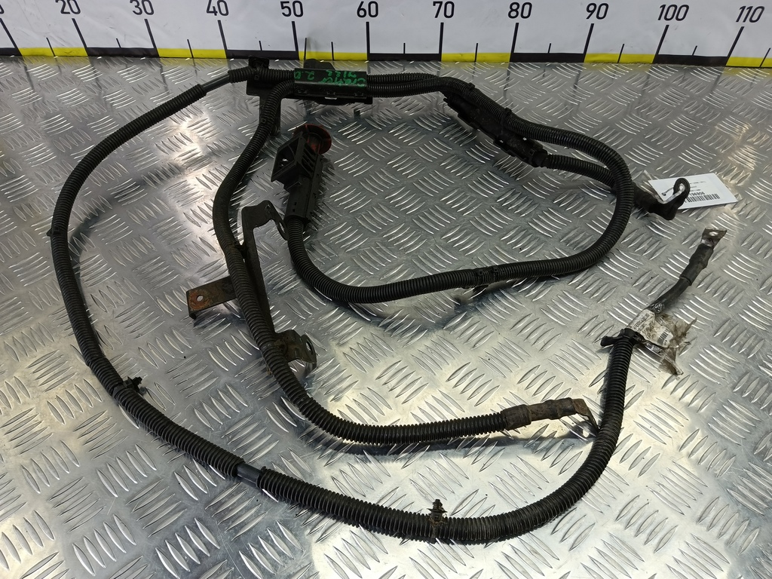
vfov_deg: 58.9
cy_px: 290
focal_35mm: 23
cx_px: 386
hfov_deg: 73.9
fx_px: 513
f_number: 1.6
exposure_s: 1/50
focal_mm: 4.11
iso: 94
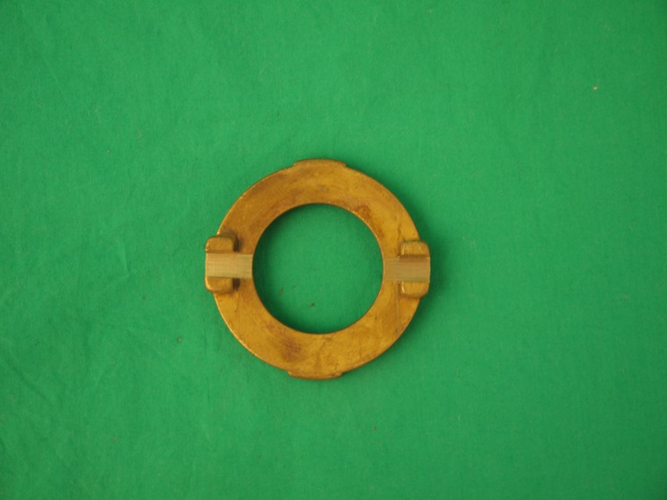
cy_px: 250
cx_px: 334
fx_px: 809
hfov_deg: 44.8
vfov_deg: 34.3
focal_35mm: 42
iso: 400
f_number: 4.3
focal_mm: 21
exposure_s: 1/40
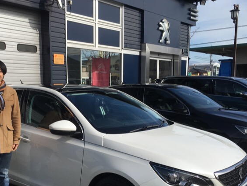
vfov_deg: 32.4
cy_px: 134
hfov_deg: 42.7
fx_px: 314
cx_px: 95
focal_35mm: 44
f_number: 2.2
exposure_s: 1/1789
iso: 25
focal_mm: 4.15
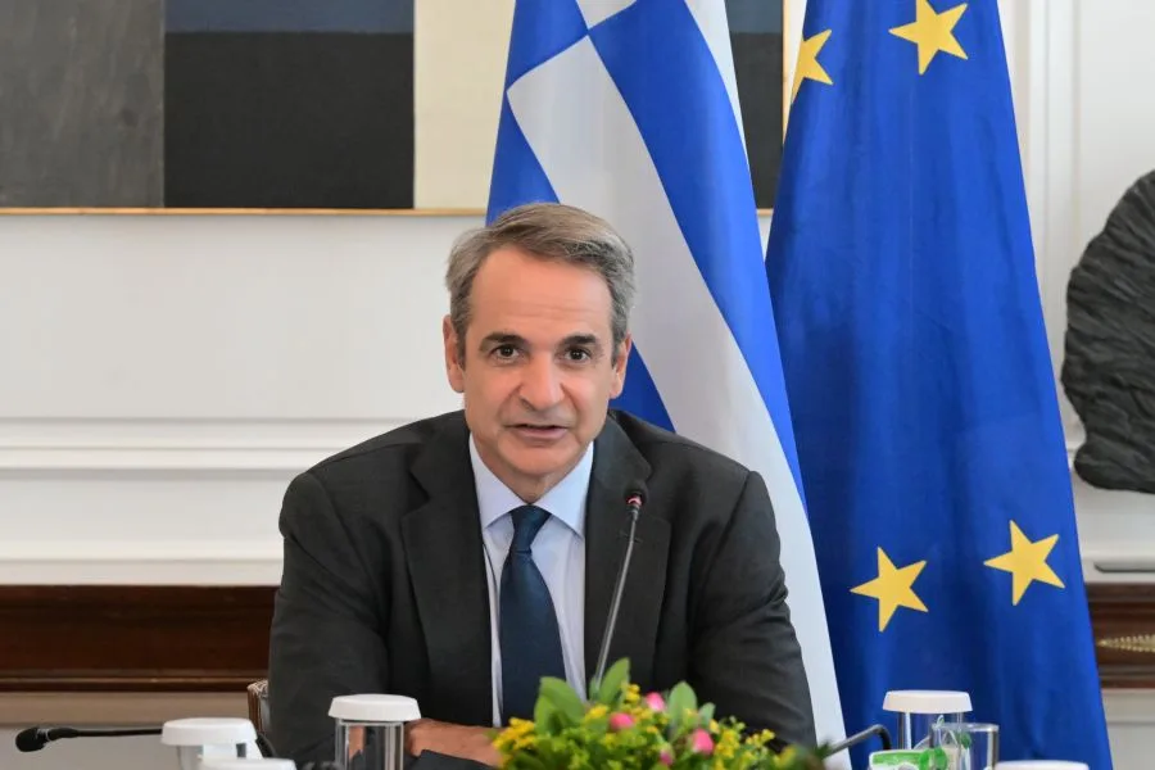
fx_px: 9624
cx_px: 578
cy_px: 385
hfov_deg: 6.9
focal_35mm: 300
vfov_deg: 4.6
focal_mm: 200
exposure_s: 1/400
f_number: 8
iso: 8000
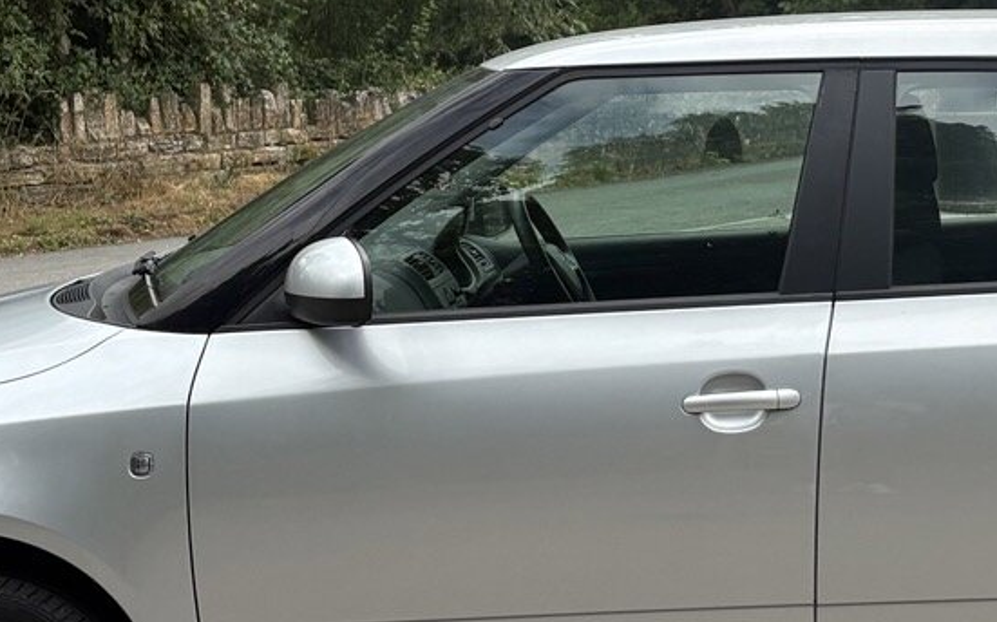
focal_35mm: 64
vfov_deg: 20.1
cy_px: 130
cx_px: 684
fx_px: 1738
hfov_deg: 31.7
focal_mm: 5.96
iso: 64
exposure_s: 1/2639
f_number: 1.6
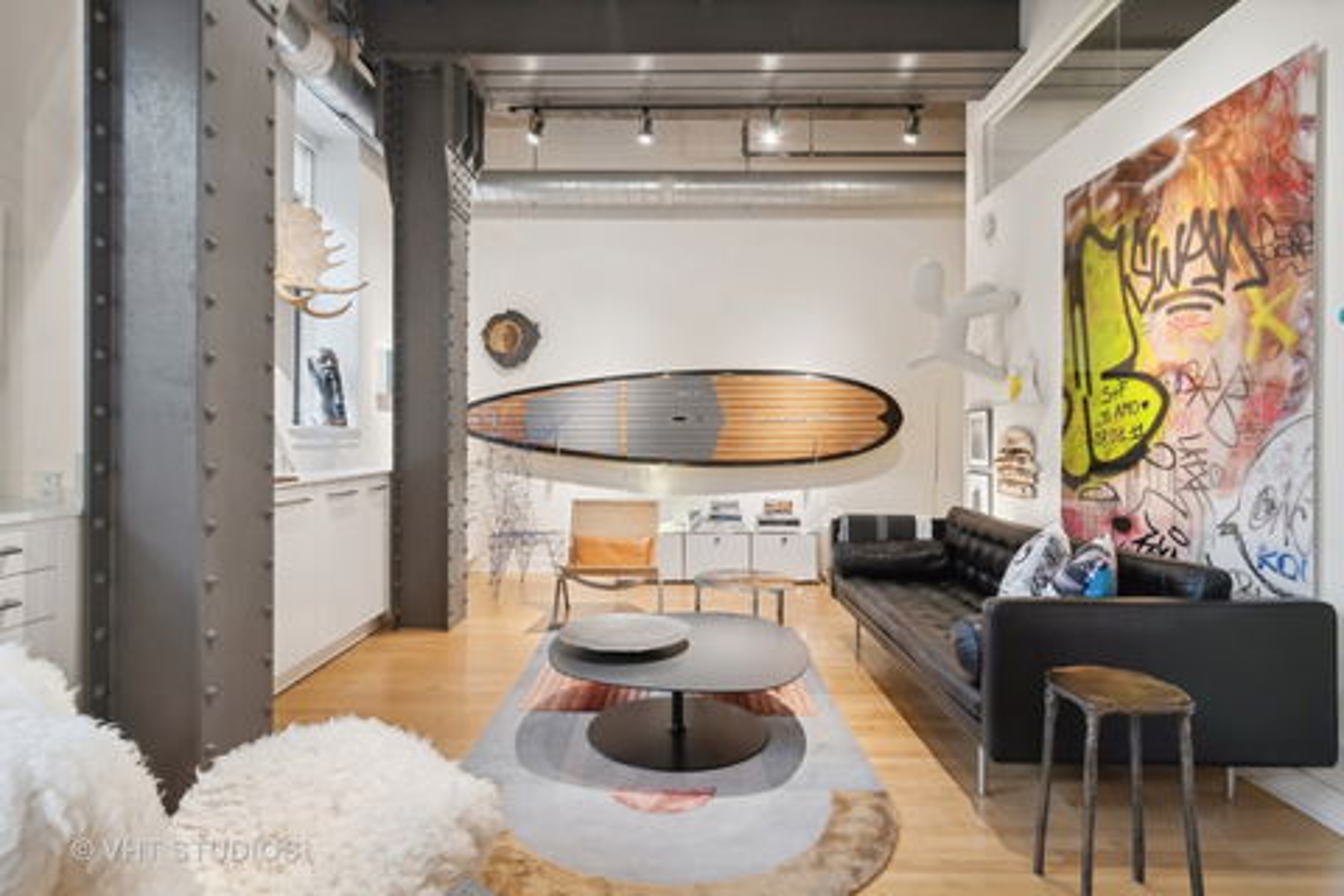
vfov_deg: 67.4
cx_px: 672
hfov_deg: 90.0
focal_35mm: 18
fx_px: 672
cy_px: 448
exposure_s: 1/2.5
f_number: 8
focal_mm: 12
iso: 200
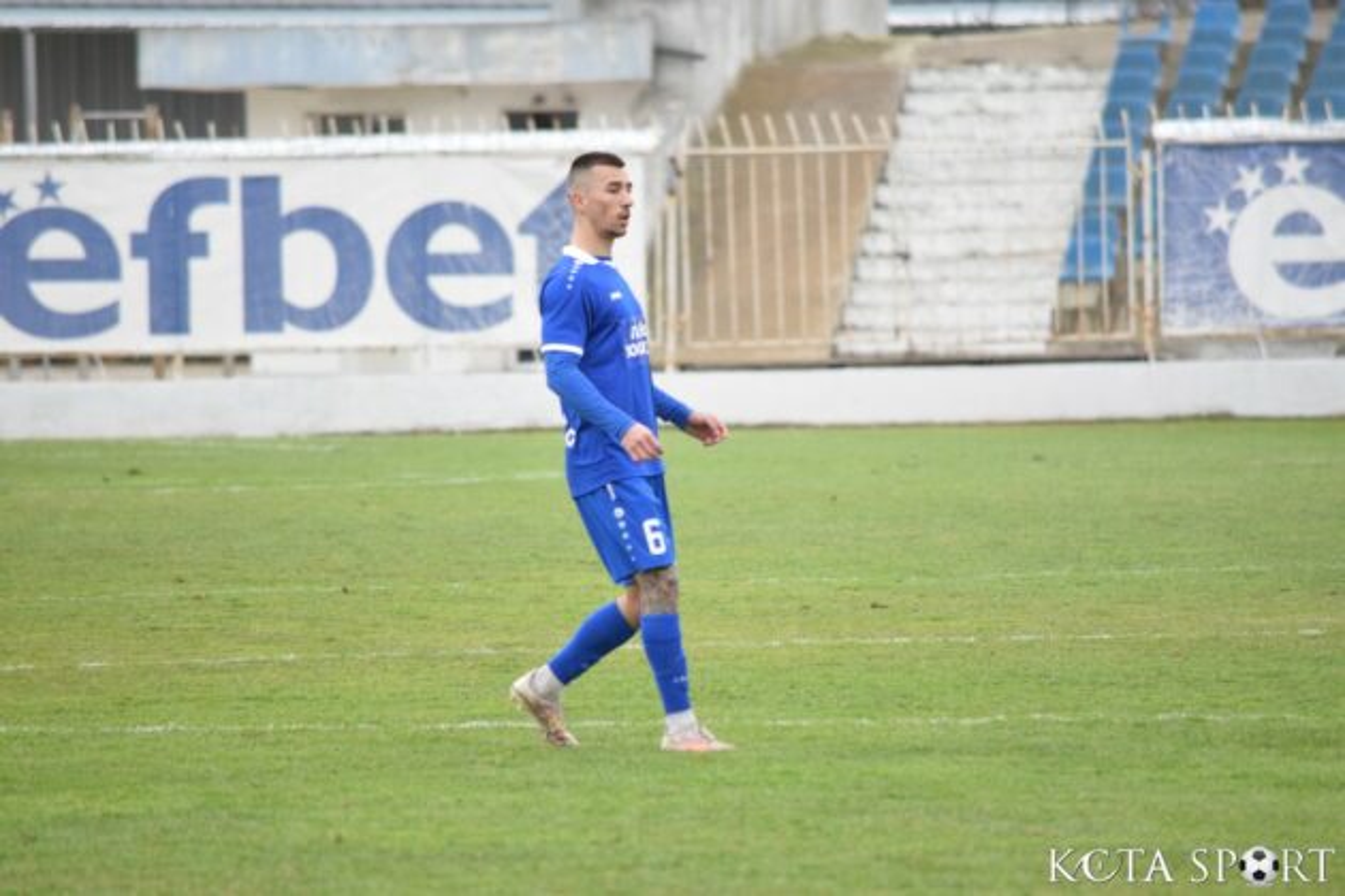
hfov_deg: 4.6
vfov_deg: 3.1
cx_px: 672
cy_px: 448
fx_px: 16811
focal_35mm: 450
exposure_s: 1/800
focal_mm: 300
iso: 1600
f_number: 5.6
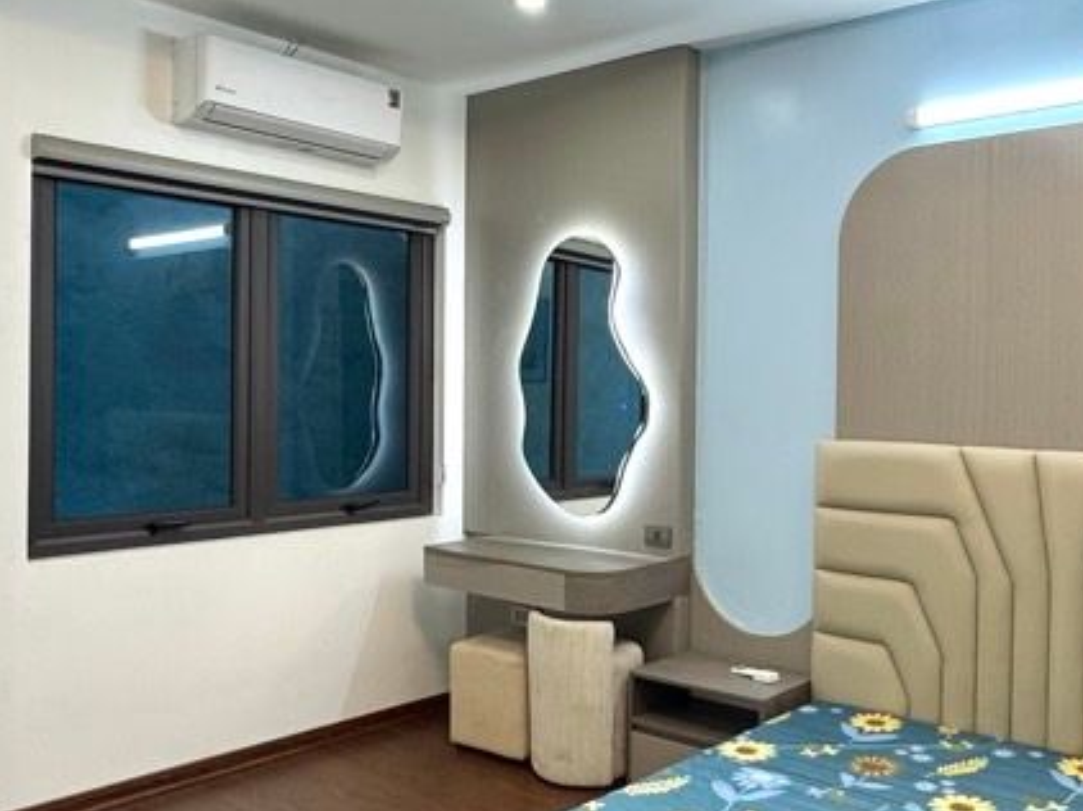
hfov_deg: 53.5
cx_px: 667
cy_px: 406
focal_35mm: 34
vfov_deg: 41.8
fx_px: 1063
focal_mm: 2.22
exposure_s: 1/100
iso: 200
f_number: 2.2
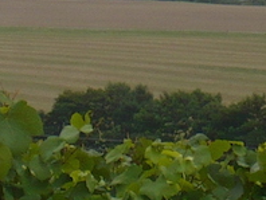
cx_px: -51
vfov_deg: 2.5
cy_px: -208
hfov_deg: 3.3
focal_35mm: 604
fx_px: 4647
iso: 100
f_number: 5
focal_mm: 17.4
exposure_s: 1/320
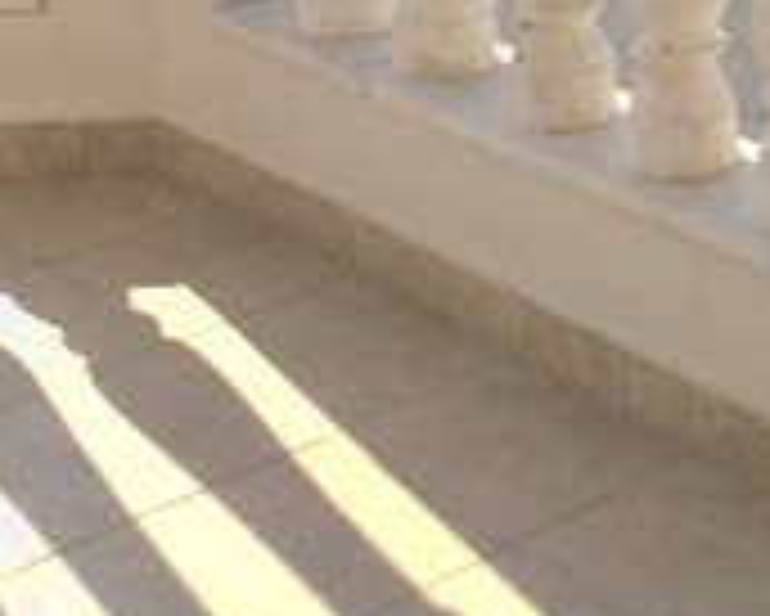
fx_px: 2394
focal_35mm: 105
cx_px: 1184
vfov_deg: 13.6
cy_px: -387
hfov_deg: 16.5
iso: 80
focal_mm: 4
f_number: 3.1
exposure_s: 1/1000
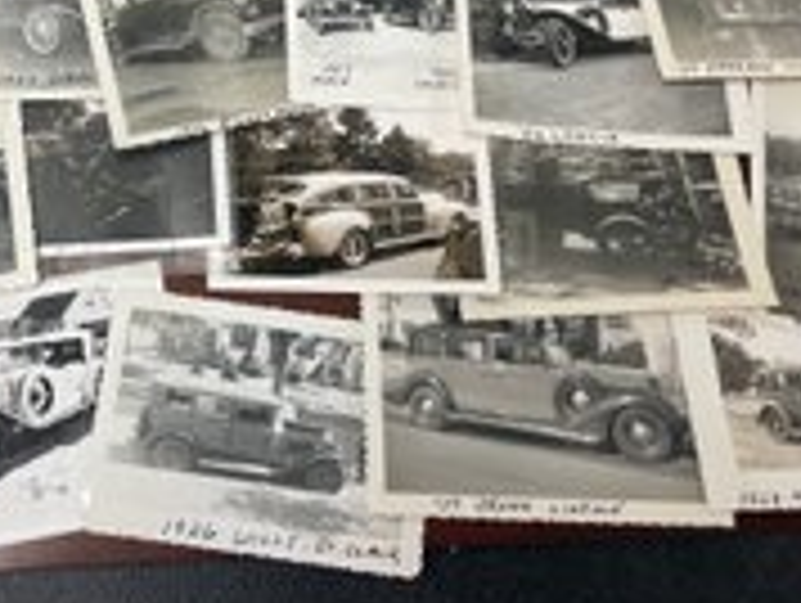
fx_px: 1159
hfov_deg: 37.3
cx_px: 209
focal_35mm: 50
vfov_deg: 28.3
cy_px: 88
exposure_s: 1/60
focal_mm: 4.2
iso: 80
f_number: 1.6
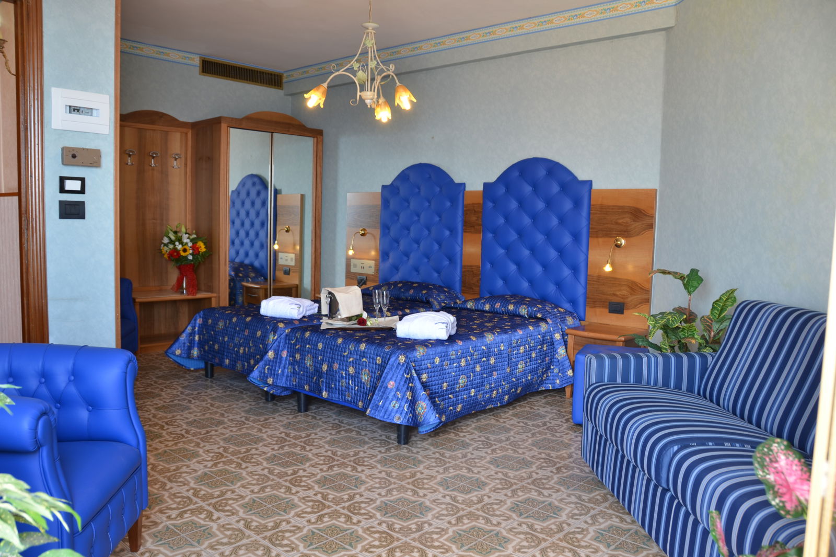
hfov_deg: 67.4
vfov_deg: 47.9
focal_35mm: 27
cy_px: 278
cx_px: 418
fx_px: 627
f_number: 4.5
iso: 125
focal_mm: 18
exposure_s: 1/20
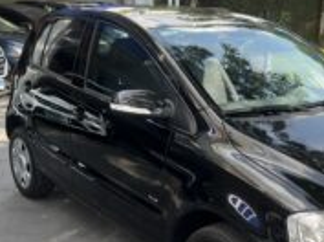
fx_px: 495
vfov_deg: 27.4
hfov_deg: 35.7
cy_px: 130
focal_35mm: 53
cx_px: 225
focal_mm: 5.7
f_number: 1.5
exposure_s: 1/625
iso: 50
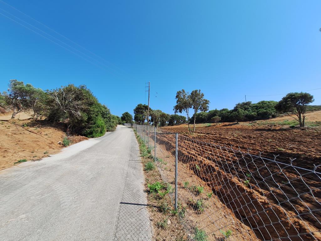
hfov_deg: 106.2
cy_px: 120
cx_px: 160
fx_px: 121
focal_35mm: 13
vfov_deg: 89.9
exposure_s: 1/1445
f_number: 2.2
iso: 40
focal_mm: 1.74
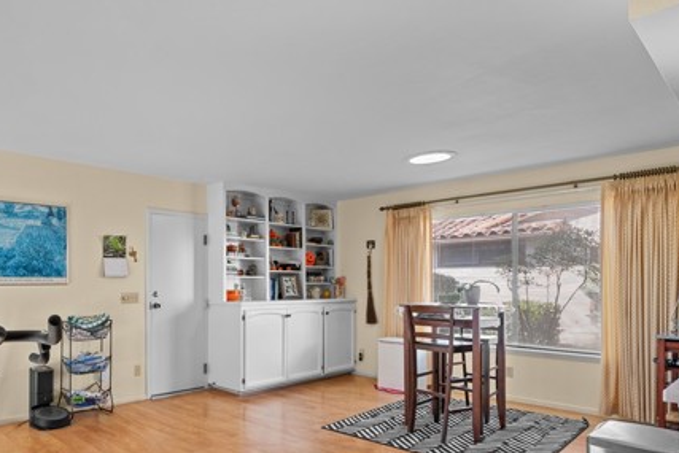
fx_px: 453
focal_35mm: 24
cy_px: 285
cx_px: 194
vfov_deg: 52.6
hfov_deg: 70.2
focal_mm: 16
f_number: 8
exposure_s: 1/10
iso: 1000
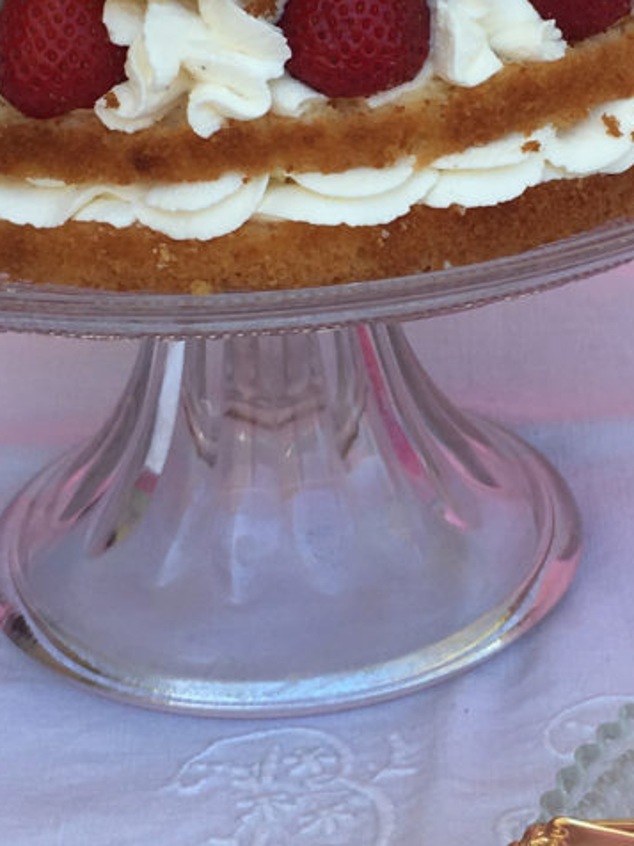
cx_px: 492
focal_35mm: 95
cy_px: 187
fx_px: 2320
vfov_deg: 20.5
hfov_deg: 15.5
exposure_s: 1/299
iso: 25
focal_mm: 4.15
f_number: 2.2
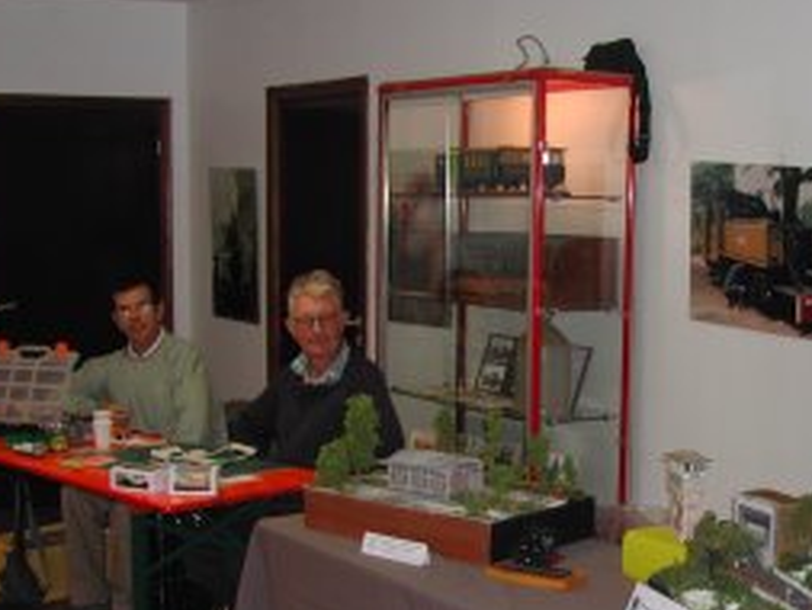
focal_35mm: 60
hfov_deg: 31.9
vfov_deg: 24.3
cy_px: 417
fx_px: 1408
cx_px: 546
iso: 105
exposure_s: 1/60
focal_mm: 8
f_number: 2.8
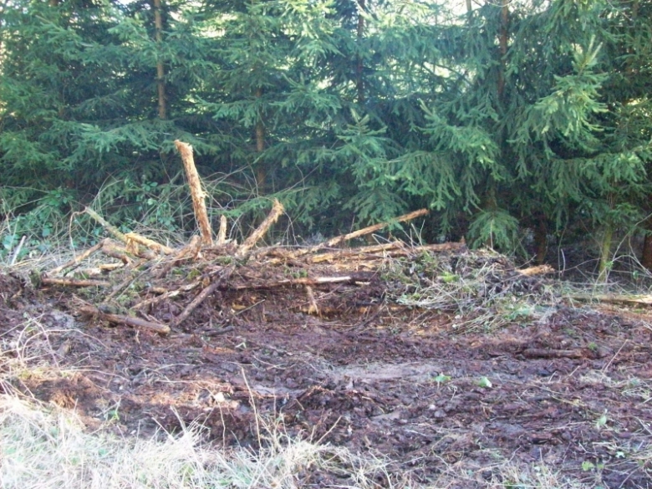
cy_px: 244
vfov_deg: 39.7
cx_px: 326
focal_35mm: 36
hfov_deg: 51.4
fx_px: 678
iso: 452
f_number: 2.7
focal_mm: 6
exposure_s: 1/64
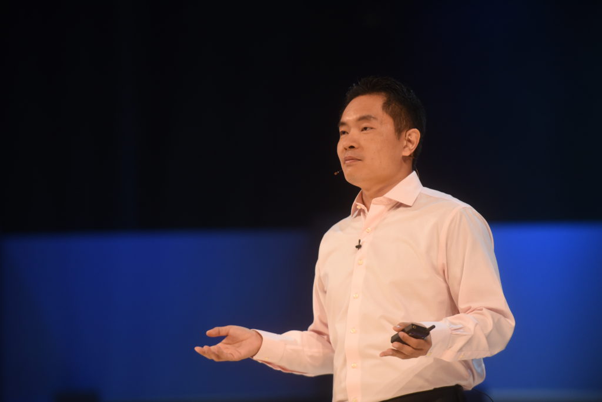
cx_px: 301
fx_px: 2510
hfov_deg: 13.7
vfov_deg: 9.2
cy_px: 201
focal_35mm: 150
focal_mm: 150
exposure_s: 1/250
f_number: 4
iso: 2000
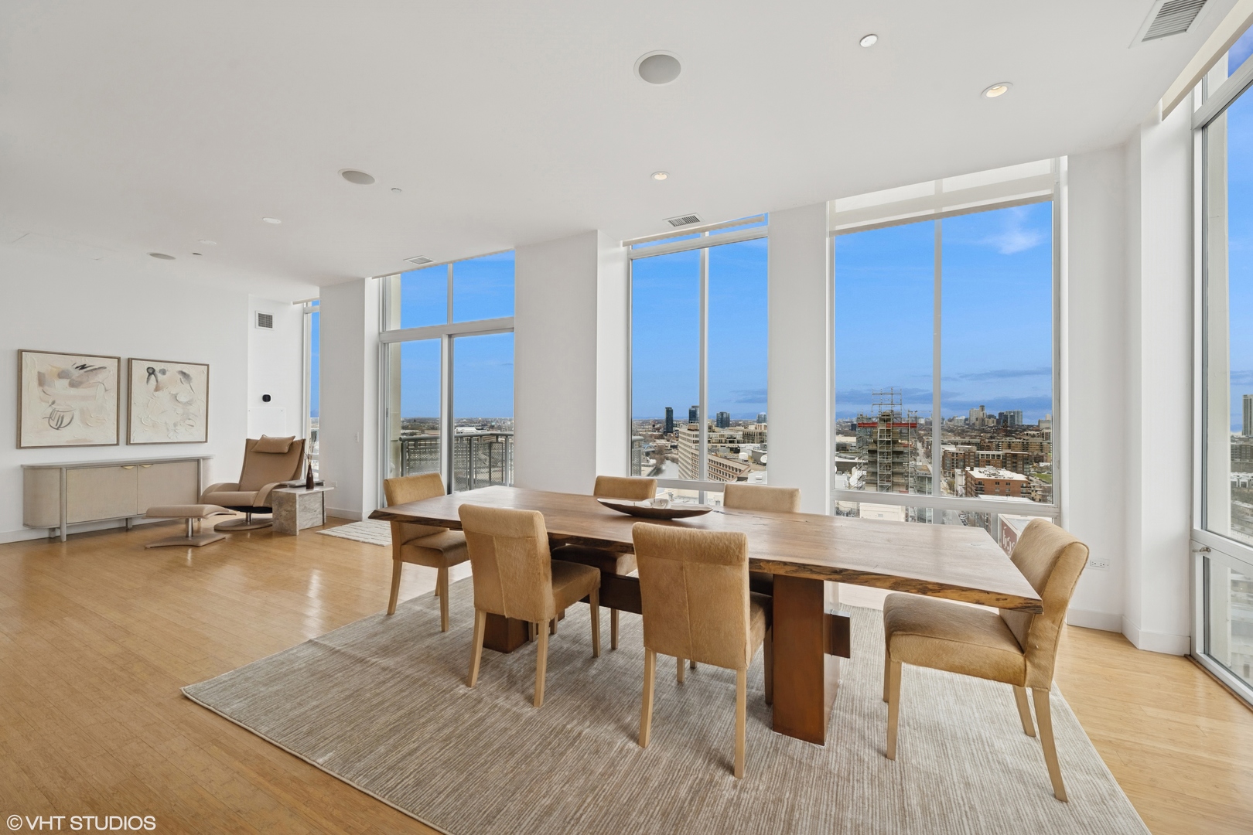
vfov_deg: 81.2
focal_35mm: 14
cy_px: 418
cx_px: 626
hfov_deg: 104.3
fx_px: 487
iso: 200
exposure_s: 1/250
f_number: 8
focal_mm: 14
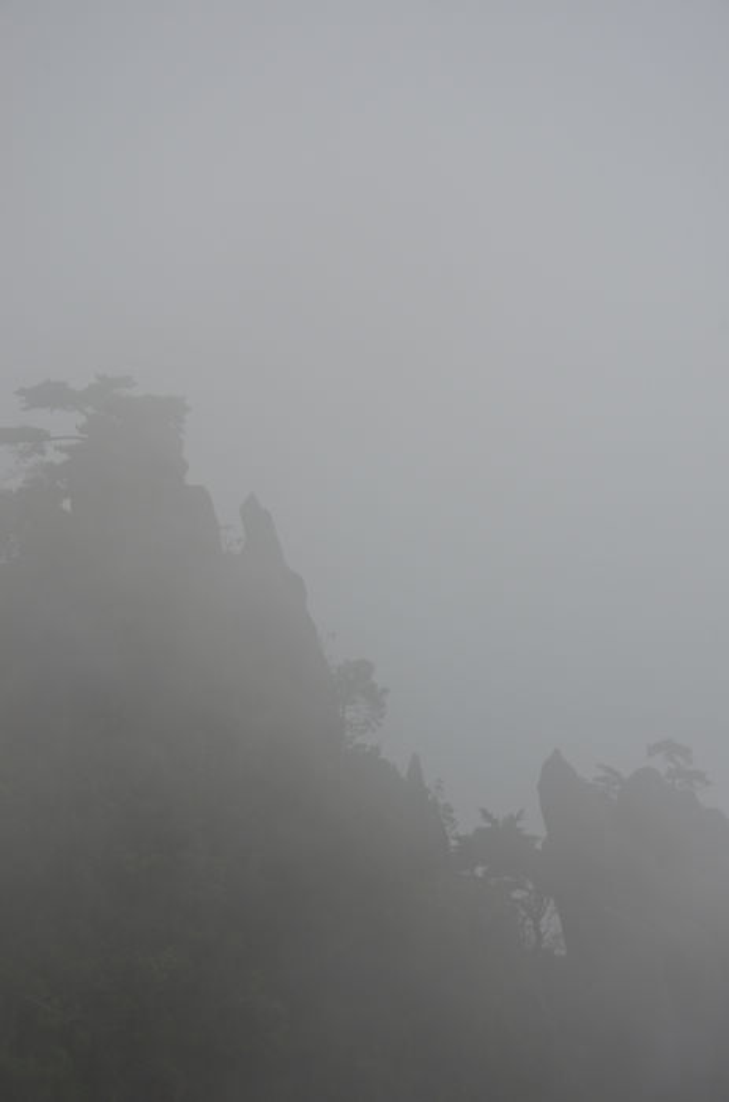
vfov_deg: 23.4
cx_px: 364
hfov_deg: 15.6
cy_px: 551
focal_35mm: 87
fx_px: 2657
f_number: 10
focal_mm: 58
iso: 200
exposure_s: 1/160
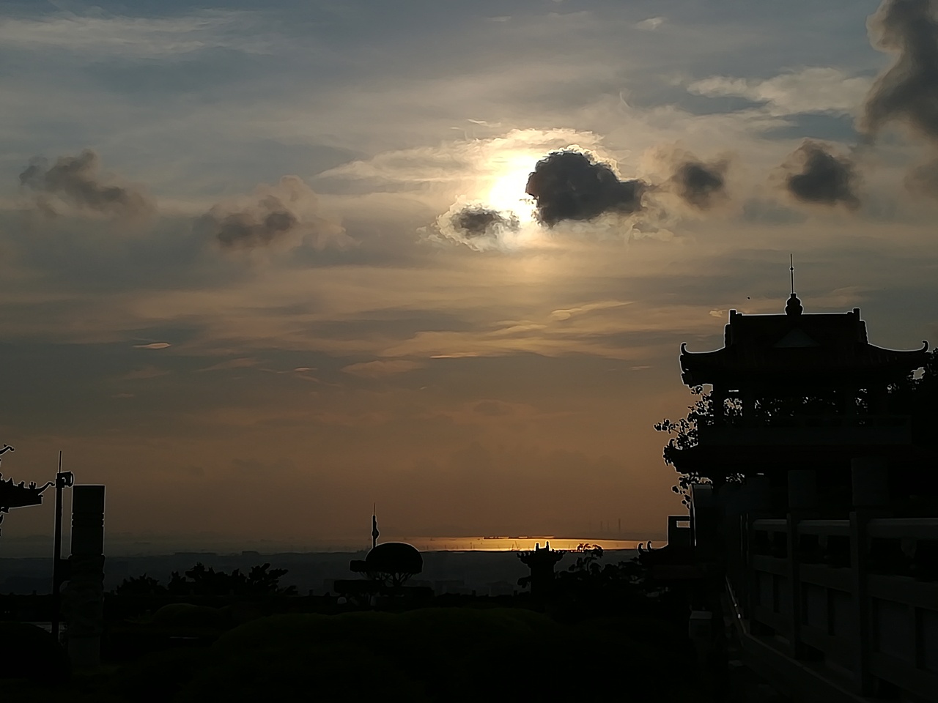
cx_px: 469
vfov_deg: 24.4
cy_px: 352
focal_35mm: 60
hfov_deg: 32.2
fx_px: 1626
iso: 50
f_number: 2.2
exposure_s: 1/7143
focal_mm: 3.83
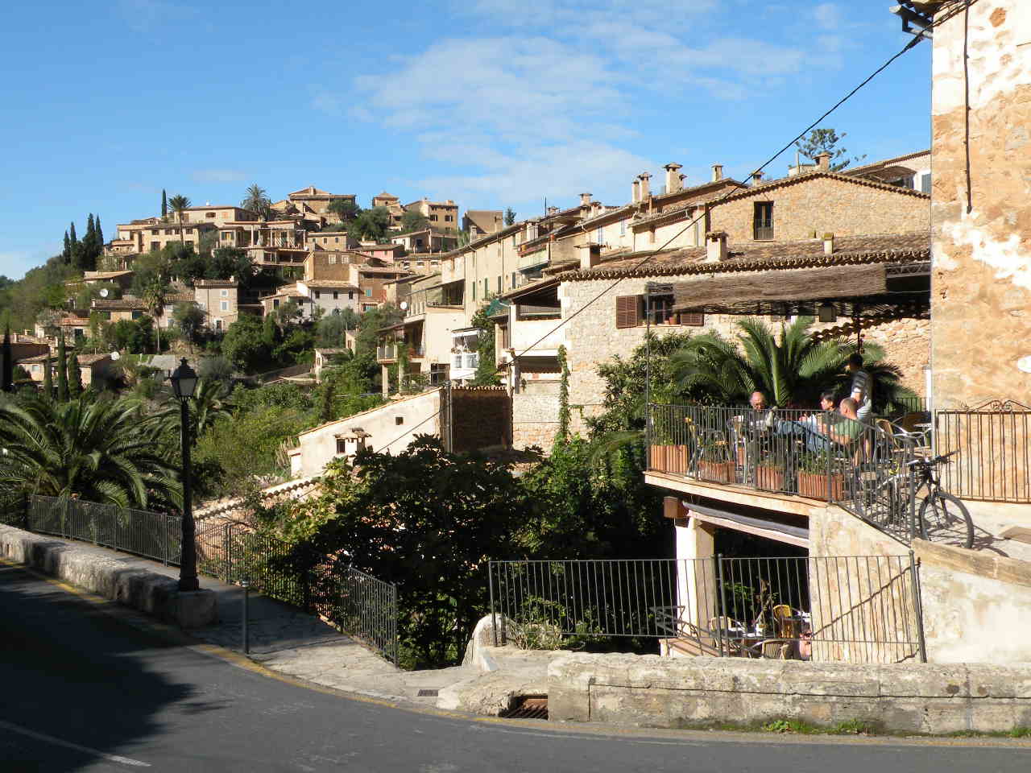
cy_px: 386
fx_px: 1251
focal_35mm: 42
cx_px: 516
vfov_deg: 34.3
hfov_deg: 44.8
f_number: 6.3
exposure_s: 1/236
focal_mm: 7.4
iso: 64
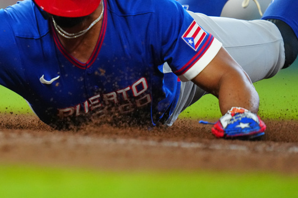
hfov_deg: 2.7
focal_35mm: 772
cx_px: 45
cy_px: 86
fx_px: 6390
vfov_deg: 1.8
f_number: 2.8
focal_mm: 400
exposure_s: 1/2000
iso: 4000
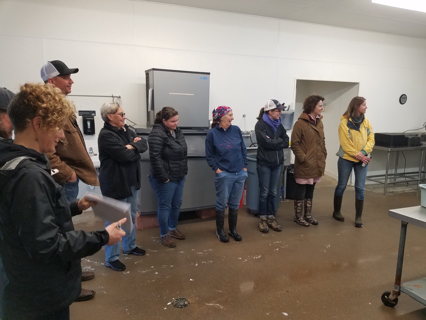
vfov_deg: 53.1
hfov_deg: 67.3
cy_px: 160
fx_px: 320
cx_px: 213
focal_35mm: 26
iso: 160
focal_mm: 4.2
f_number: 1.7
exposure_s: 1/60
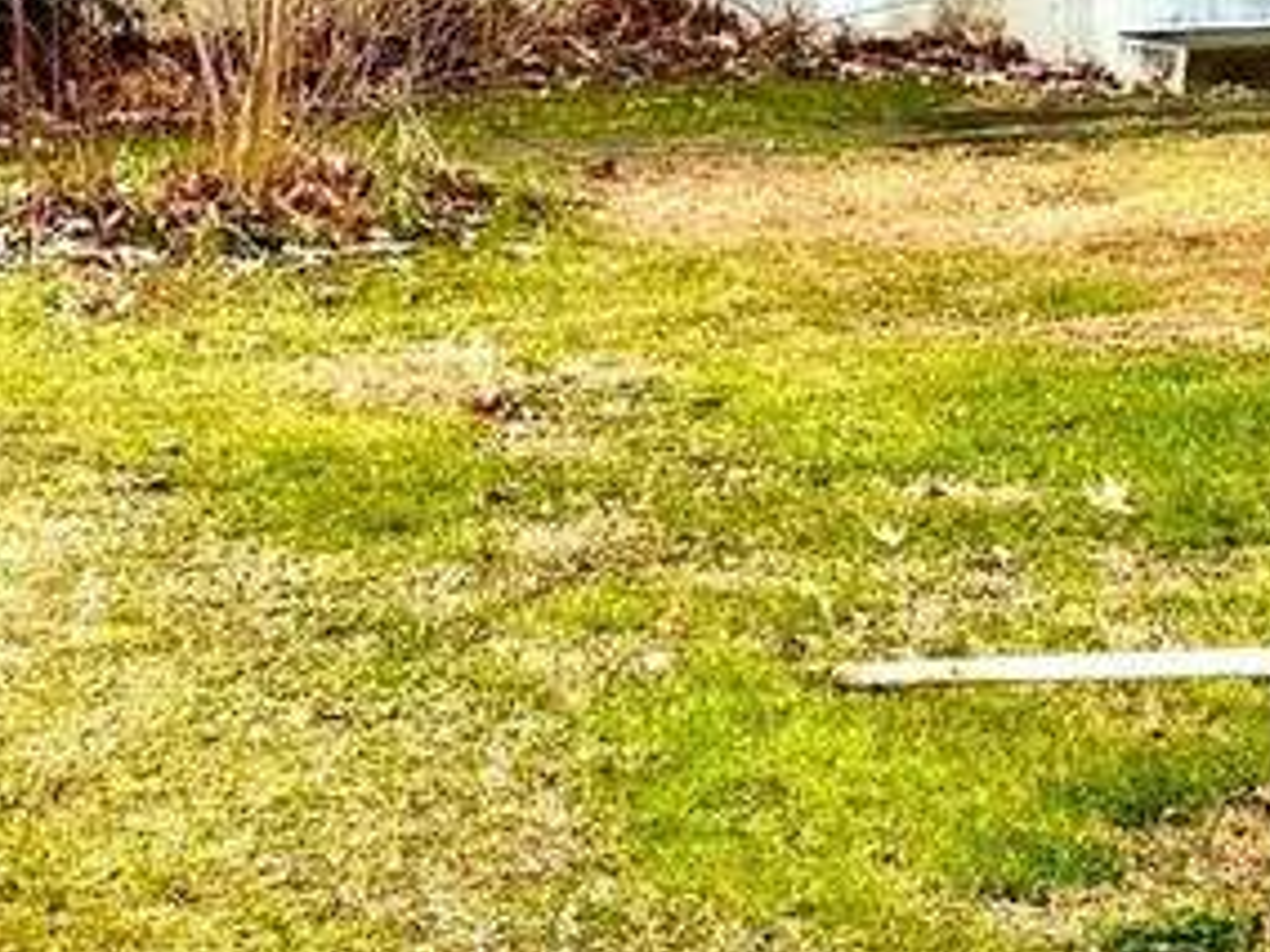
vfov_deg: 13.0
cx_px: 474
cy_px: -434
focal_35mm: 108
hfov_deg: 18.2
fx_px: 3962
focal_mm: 6.76
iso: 80
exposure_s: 1/2604
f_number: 1.78
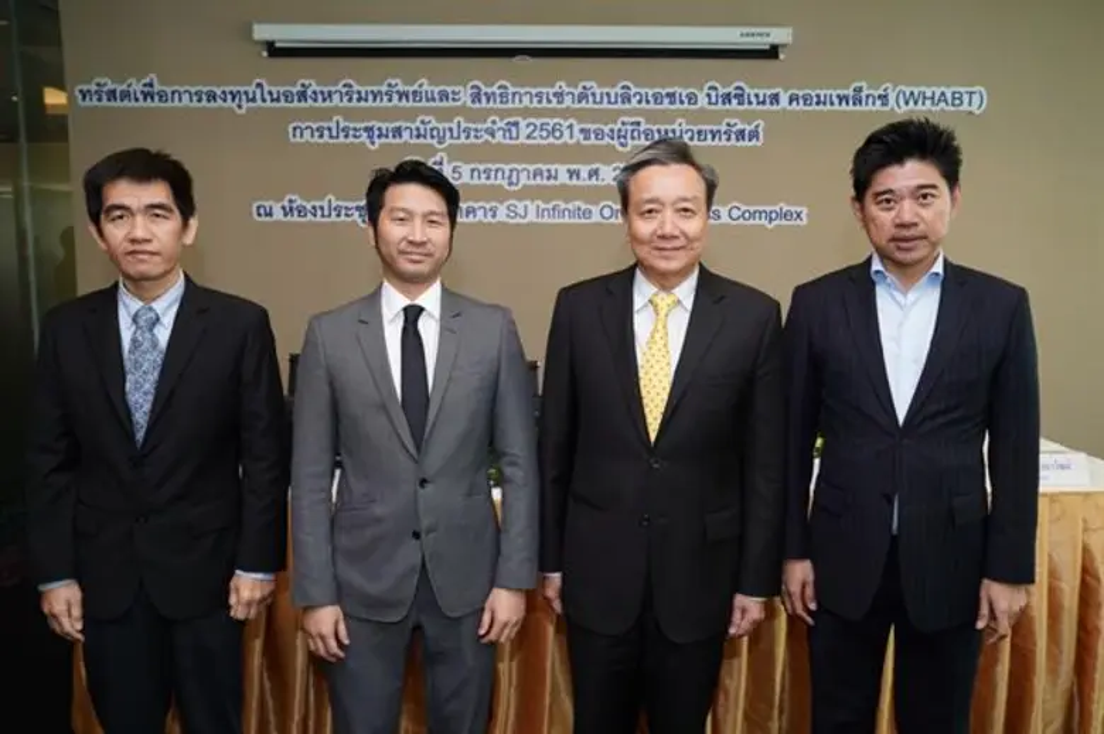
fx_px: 950
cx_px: 552
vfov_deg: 42.3
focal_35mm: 31
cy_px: 367
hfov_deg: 60.3
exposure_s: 1/100
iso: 800
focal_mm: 31
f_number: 5
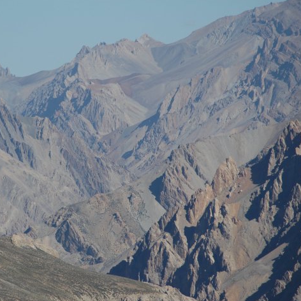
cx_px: 89
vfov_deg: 4.3
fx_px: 4014
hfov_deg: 4.3
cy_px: 149
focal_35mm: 408
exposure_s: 1/1600
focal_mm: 210
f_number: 5
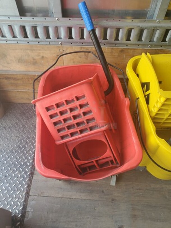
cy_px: 114
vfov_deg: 67.3
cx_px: 86
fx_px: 171
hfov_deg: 53.1
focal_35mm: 26
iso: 50
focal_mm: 4.3
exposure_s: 1/103
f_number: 2.4
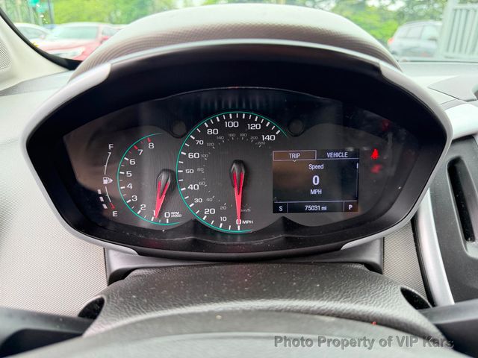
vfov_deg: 56.8
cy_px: 179
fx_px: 331
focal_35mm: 24
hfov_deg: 71.6
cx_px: 239
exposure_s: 1/230
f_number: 1.78
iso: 200
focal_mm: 6.76
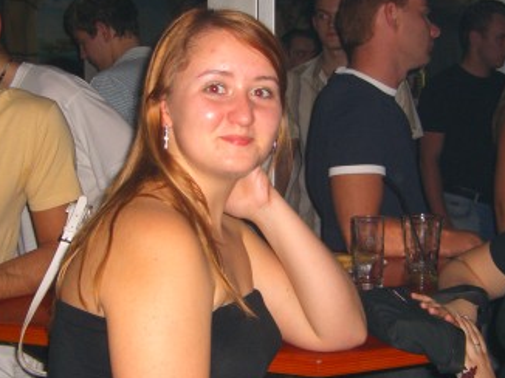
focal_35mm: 70
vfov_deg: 21.0
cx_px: 242
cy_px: 189
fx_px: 1020
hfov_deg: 27.8
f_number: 2.8
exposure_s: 1/60
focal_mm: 7.9
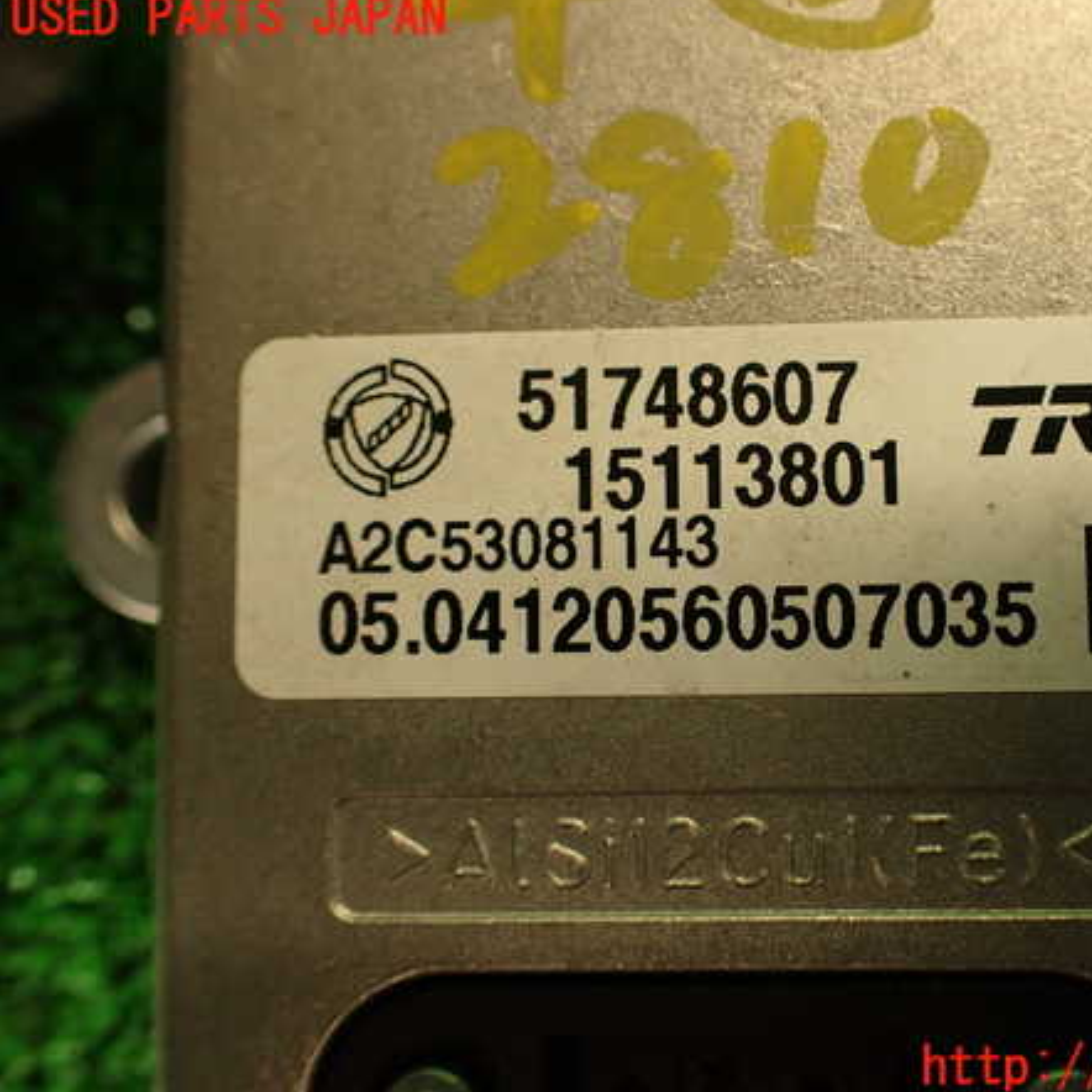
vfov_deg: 46.0
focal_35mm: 36
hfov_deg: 45.3
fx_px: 1285
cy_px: 544
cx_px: 739
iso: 200
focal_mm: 5.4
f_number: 2.3
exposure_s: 1/40
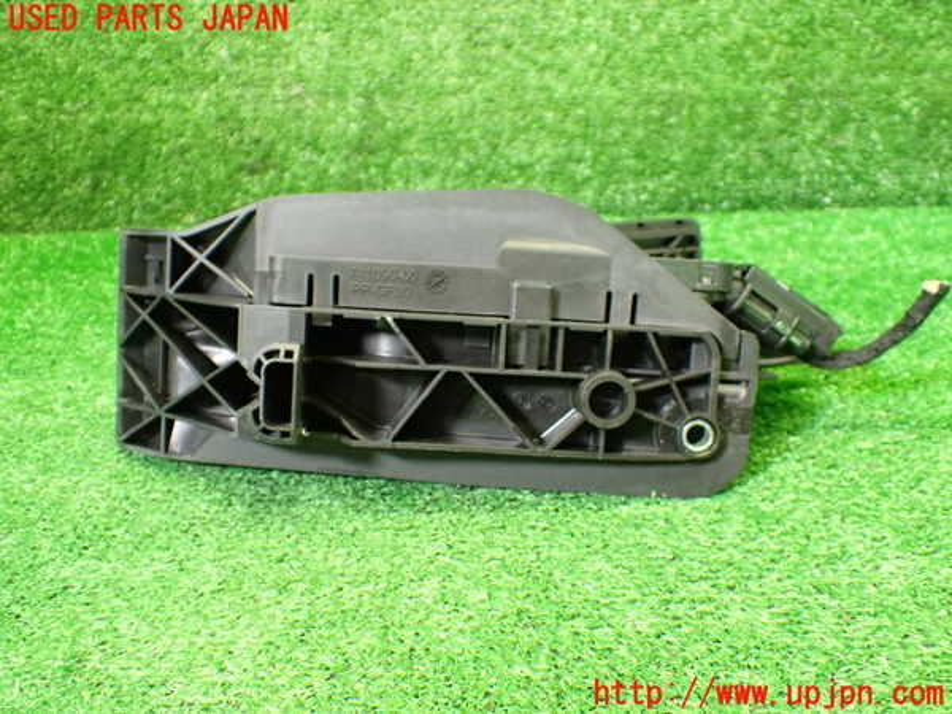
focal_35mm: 36
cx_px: 476
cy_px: 357
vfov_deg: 39.7
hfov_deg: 51.4
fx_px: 990
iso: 800
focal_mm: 6.37
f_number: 2.5
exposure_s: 1/50
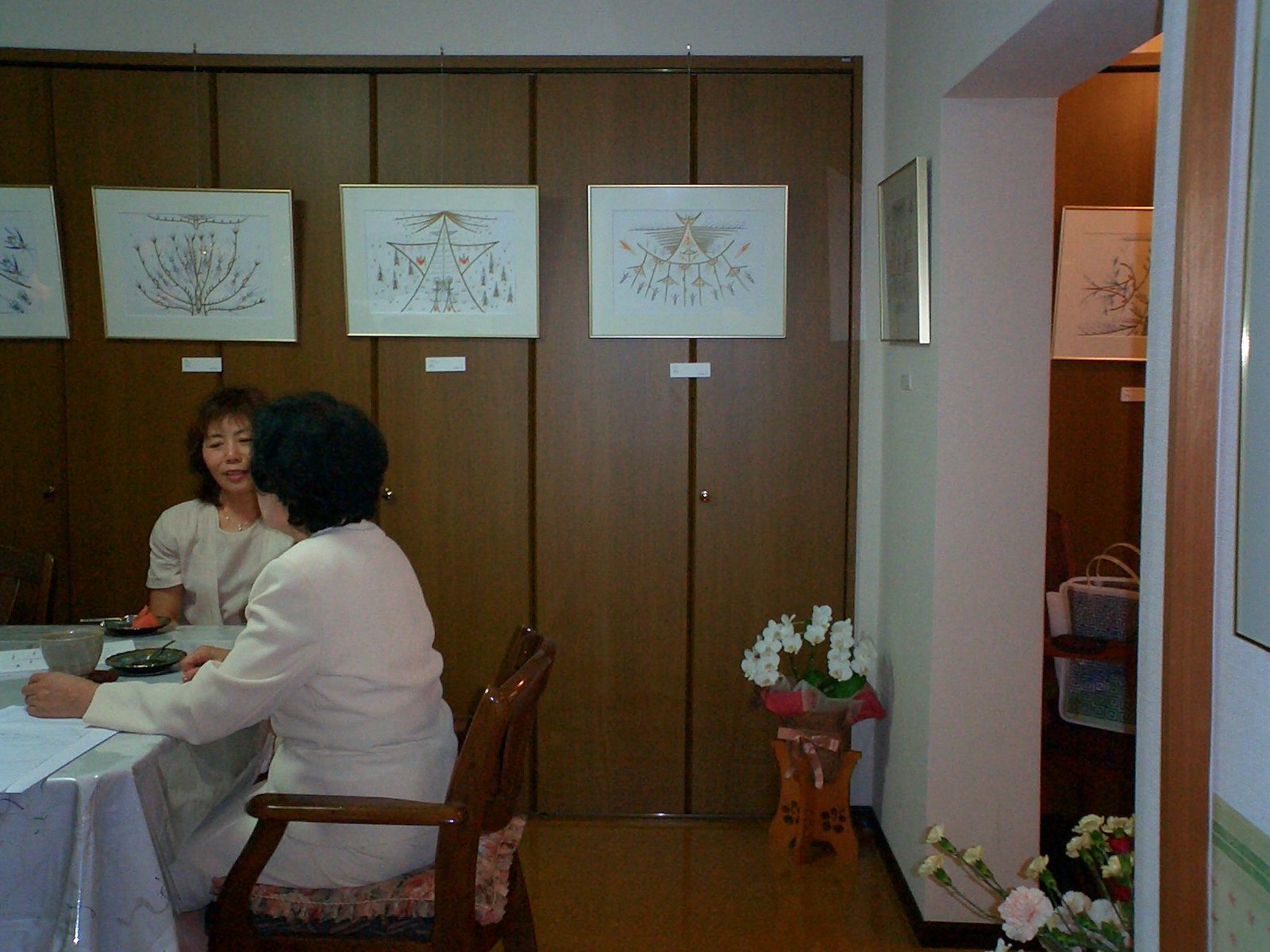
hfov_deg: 50.1
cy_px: 476
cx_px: 635
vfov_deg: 38.7
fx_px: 1357
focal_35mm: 37
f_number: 3.5
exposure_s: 1/40
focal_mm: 5.6
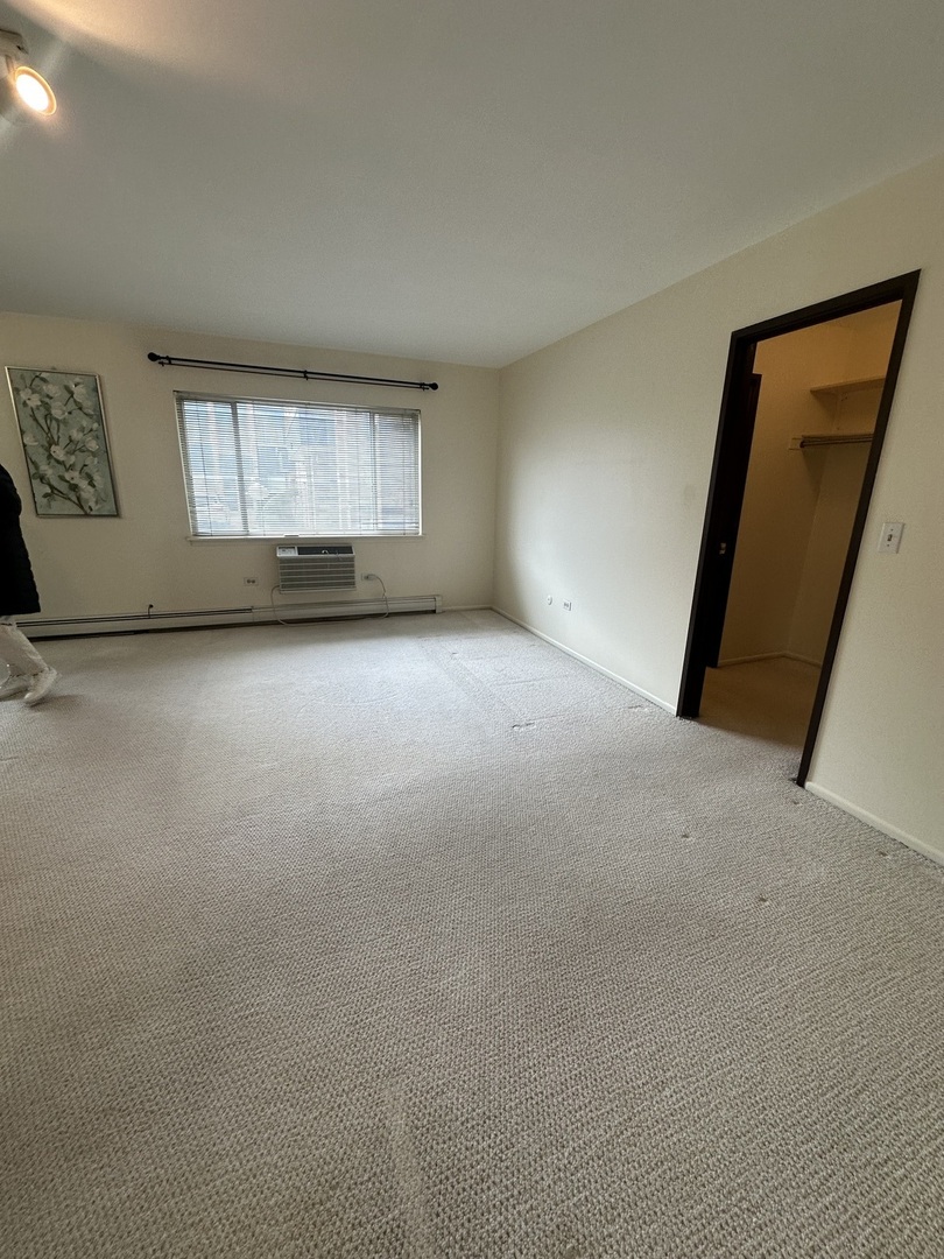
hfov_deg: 85.7
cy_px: 630
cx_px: 472
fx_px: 509
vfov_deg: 102.1
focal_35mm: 14
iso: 100
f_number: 2.2
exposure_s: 1/120
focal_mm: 2.22
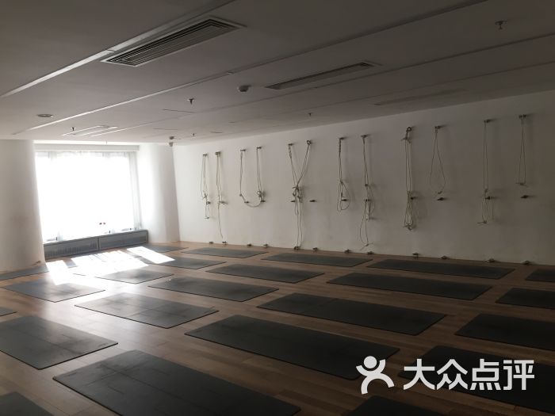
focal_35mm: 29
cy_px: 208
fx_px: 465
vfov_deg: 48.2
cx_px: 278
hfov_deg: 61.7
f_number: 2.2
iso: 32
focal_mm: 4.15
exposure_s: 1/33
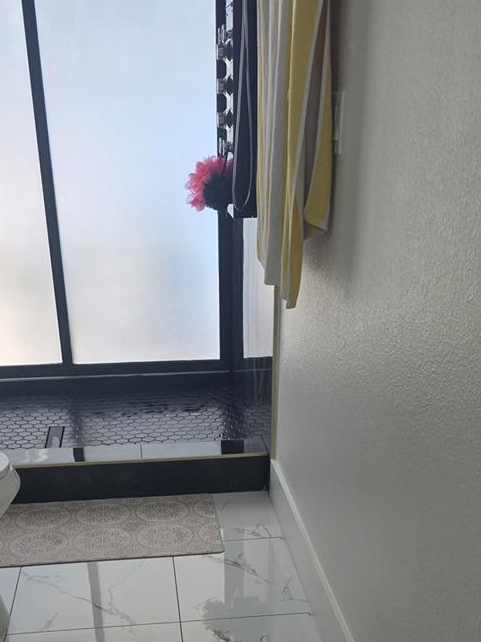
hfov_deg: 33.6
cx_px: 237
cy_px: 595
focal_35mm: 43
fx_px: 797
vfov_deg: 40.1
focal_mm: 6.3
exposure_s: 1/120
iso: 25
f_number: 1.7
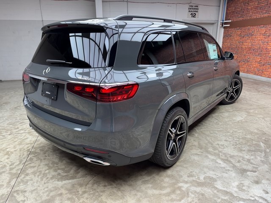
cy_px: 102
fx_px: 188
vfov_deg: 56.8
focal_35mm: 24
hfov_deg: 71.6
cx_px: 136
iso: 100
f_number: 1.78
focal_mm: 6.76
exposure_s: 1/120
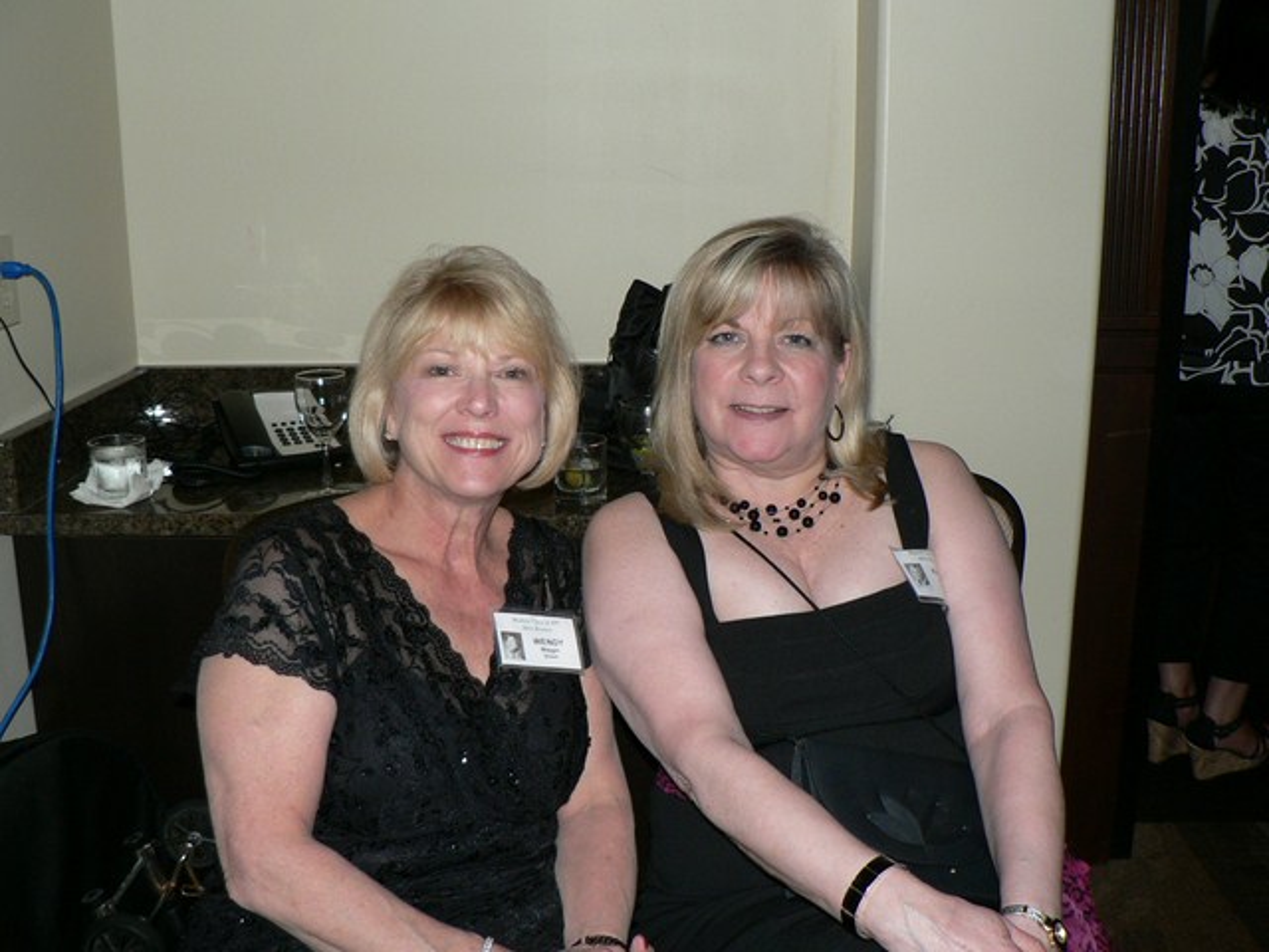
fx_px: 1320
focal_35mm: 36
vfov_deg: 39.7
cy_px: 476
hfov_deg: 51.4
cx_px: 634
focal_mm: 6
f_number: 2.8
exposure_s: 1/60
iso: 100
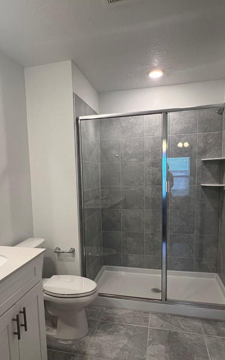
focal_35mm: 23
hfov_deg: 52.8
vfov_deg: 76.8
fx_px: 226
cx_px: 99
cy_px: 205
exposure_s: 1/120
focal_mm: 1.57
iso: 160
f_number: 1.8
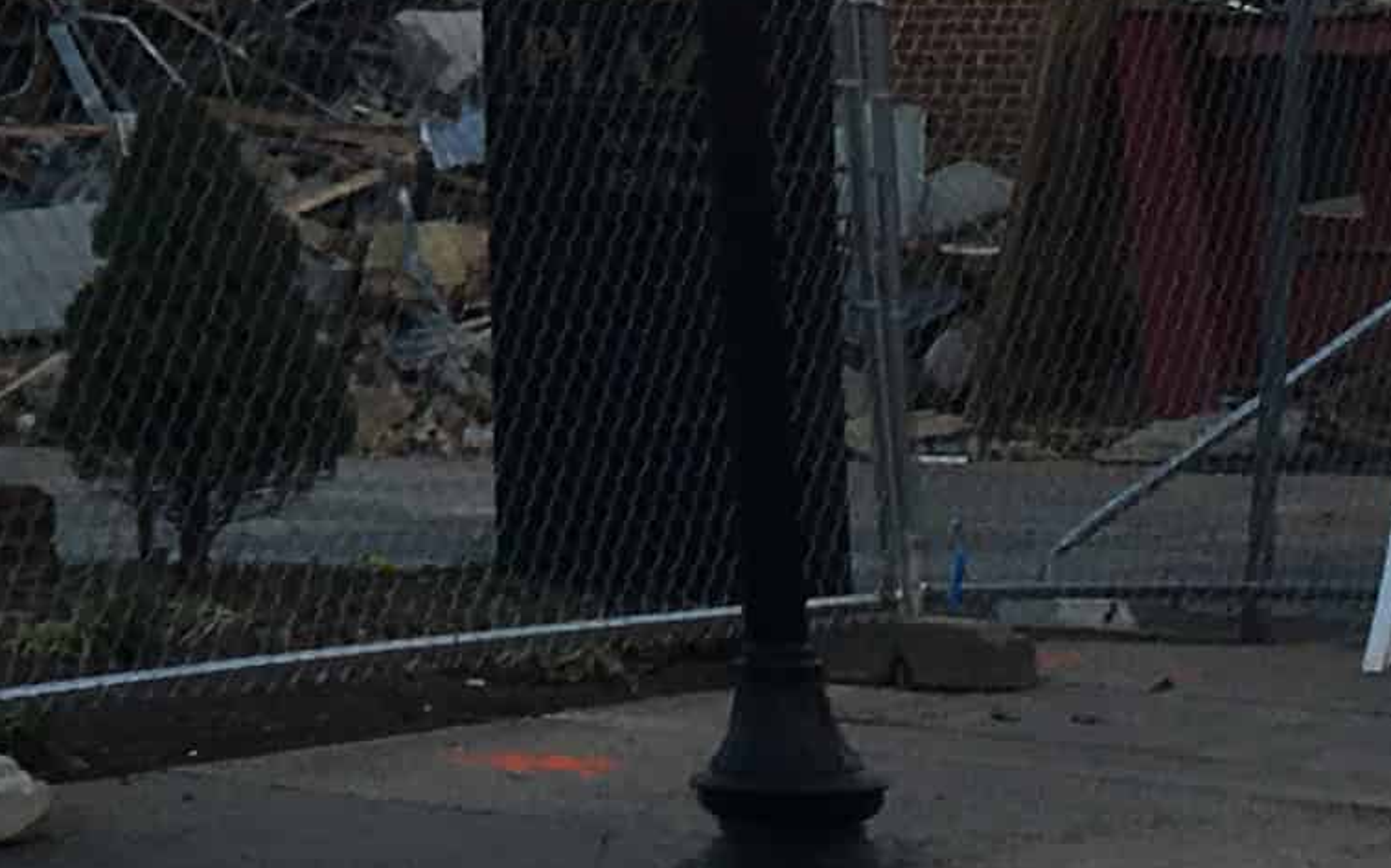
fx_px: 6215
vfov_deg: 7.7
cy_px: -833
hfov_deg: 12.0
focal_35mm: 164
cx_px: -863
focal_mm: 4.2
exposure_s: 1/686
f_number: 2.2
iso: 25
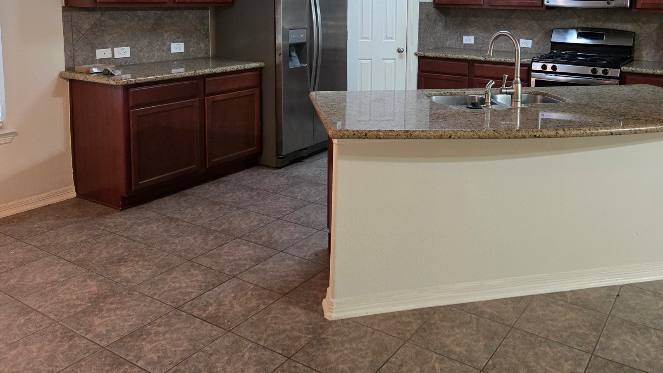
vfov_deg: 35.4
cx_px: 410
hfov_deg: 60.3
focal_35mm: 32
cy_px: 70
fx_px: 563
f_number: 1.8
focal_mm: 5.4
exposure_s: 1/120
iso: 1000
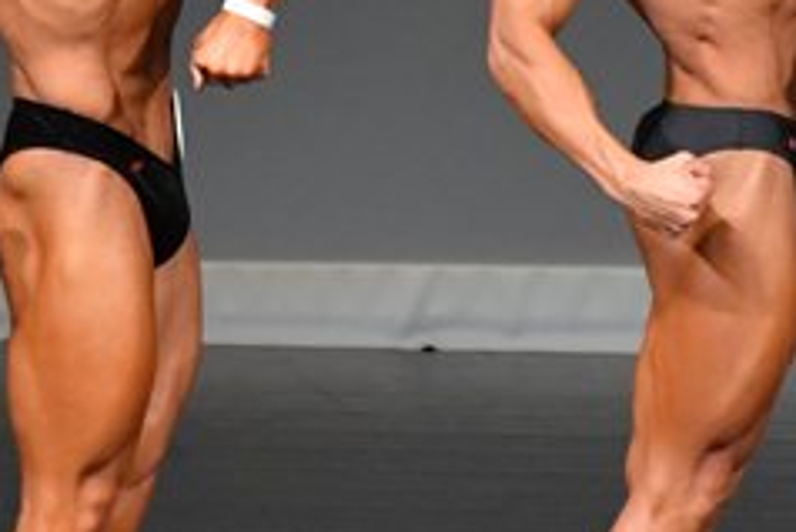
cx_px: 433
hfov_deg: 2.0
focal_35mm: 1024
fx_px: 22655
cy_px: 184
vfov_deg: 1.3
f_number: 5.6
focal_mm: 210
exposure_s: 1/400
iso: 5000
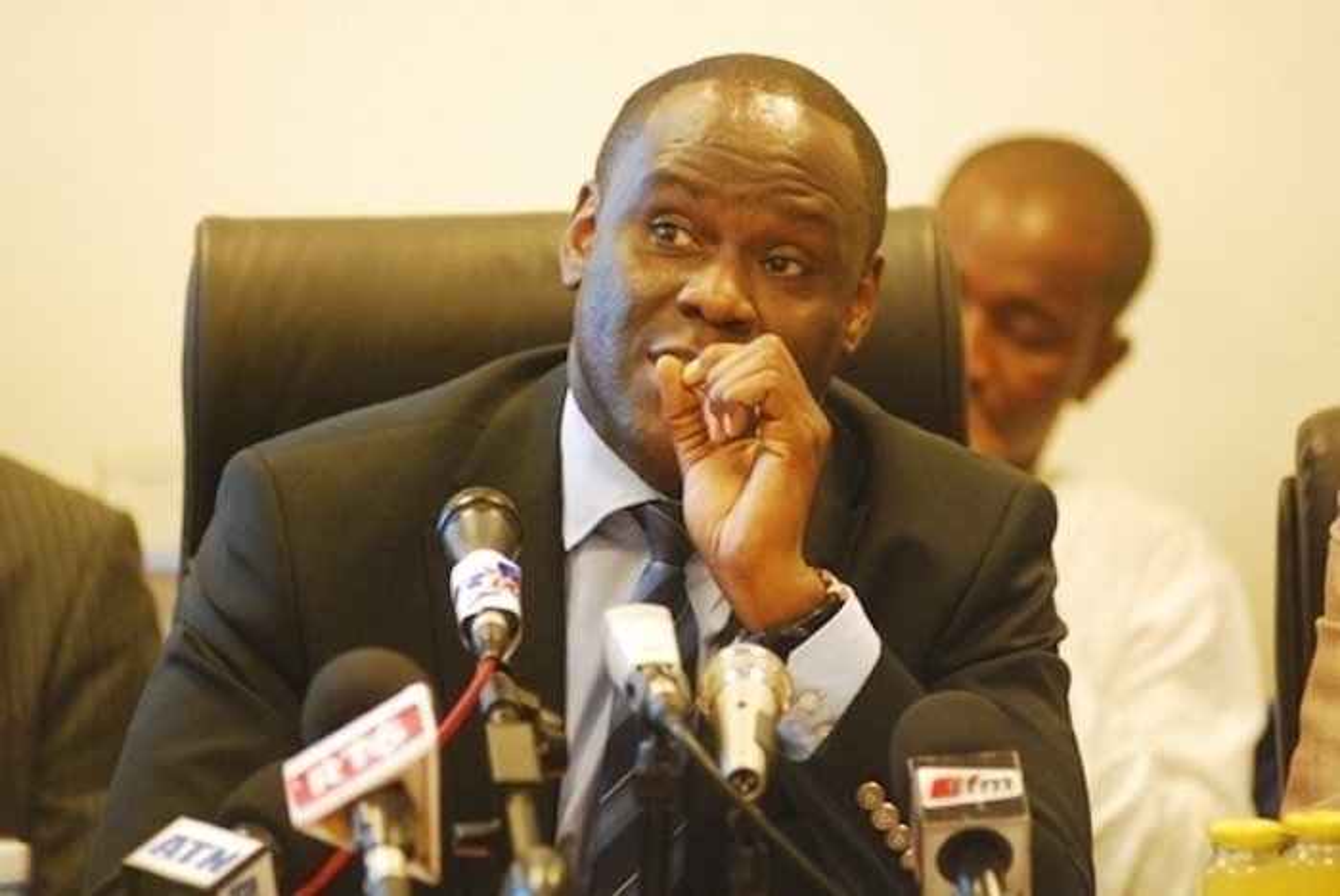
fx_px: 11176
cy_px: 448
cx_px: 670
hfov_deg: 6.9
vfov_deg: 4.6
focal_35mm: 300
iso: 1600
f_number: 2.8
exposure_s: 1/90
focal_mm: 200
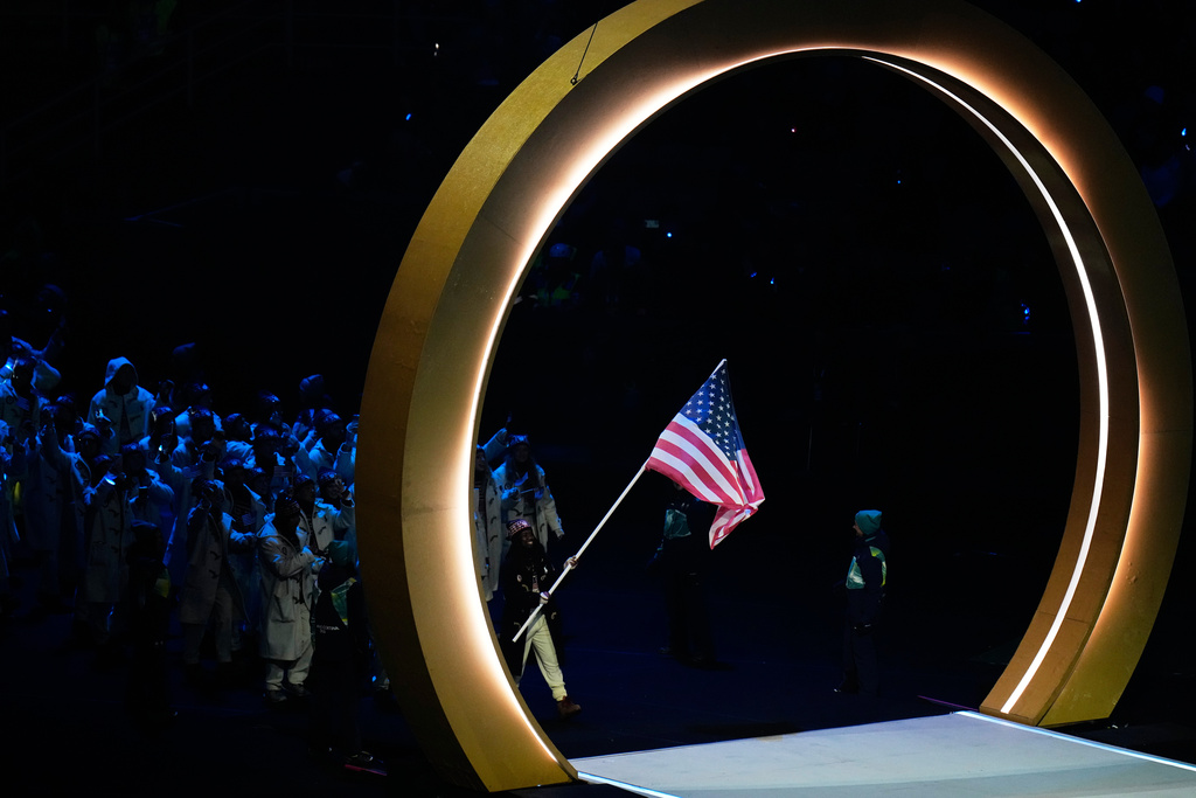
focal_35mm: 400
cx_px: 598
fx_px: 13290
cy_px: 399
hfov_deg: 5.2
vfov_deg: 3.4
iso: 4000
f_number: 2.8
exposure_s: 1/640
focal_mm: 400
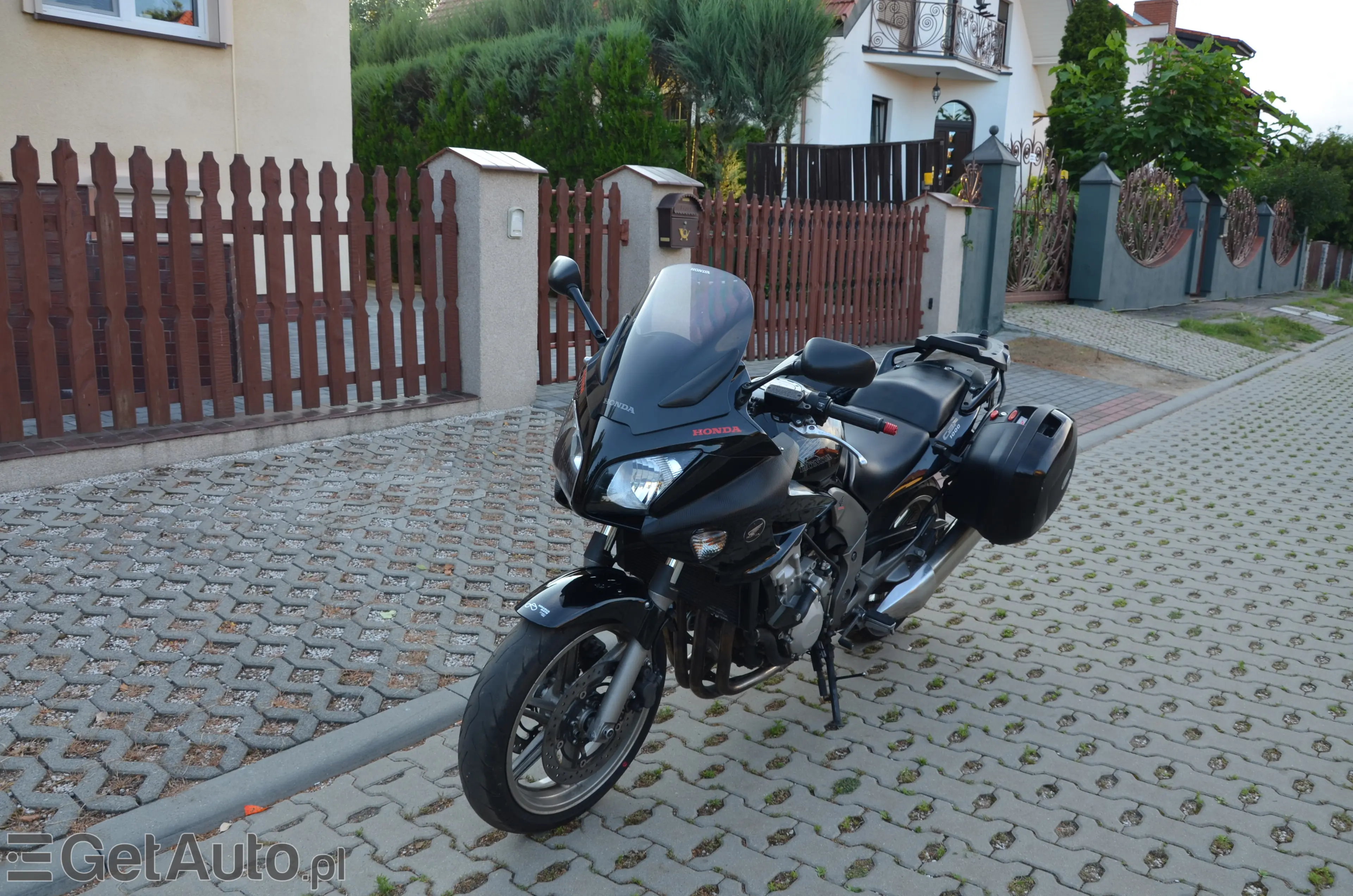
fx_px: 1013
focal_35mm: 27
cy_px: 448
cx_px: 676
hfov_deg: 67.5
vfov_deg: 47.7
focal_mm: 18
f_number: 5.6
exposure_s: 1/60
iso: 125
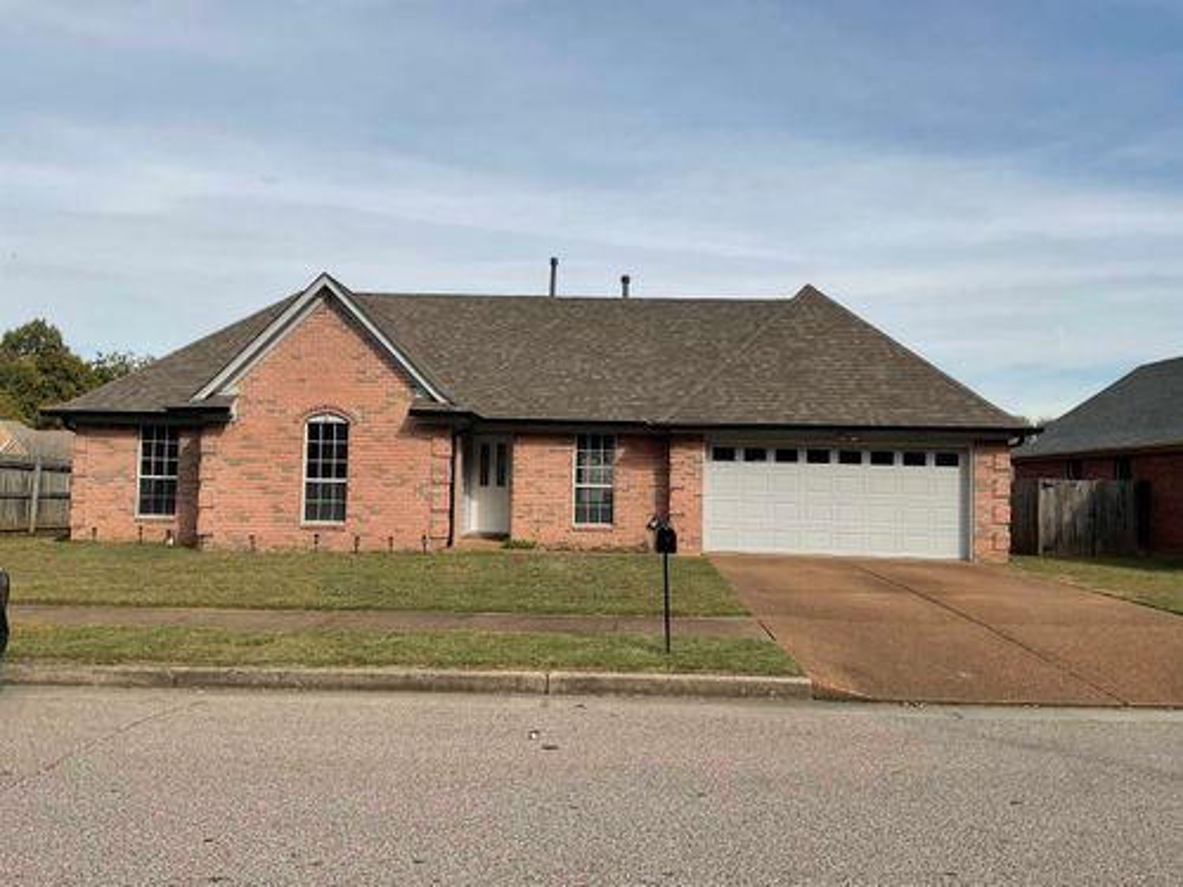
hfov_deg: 61.7
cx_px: 592
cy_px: 444
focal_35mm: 29
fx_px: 991
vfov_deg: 48.2
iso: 16
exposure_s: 1/2058
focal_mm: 3
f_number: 1.8
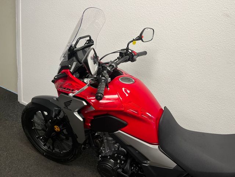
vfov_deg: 53.1
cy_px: 88
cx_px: 118
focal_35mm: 26
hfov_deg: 67.3
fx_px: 177
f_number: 1.6
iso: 125
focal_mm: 5.1
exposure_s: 1/100
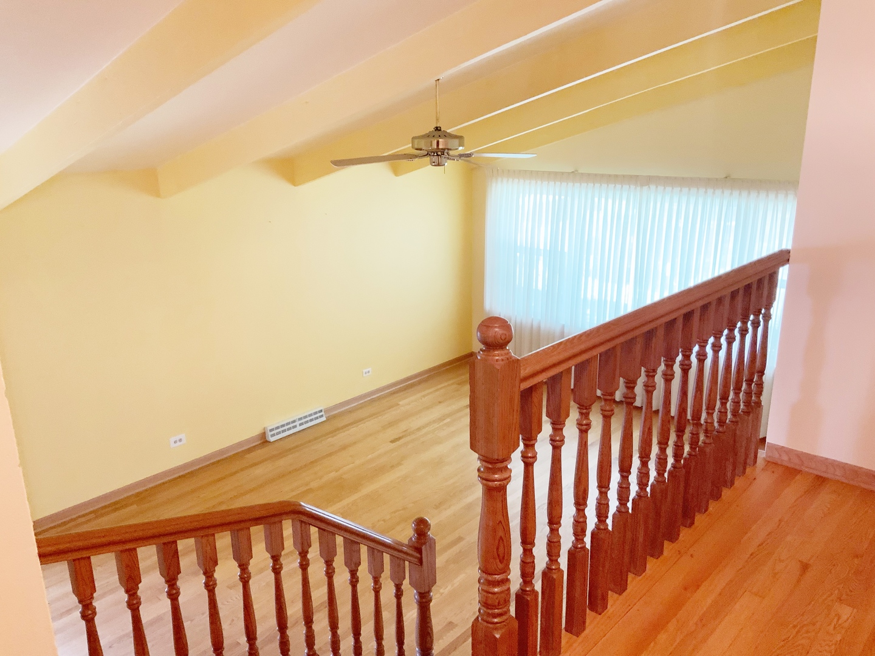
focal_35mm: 29
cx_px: 438
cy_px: 328
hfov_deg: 61.7
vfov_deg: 48.2
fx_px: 733
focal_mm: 3
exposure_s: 1/40
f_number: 1.8
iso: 200
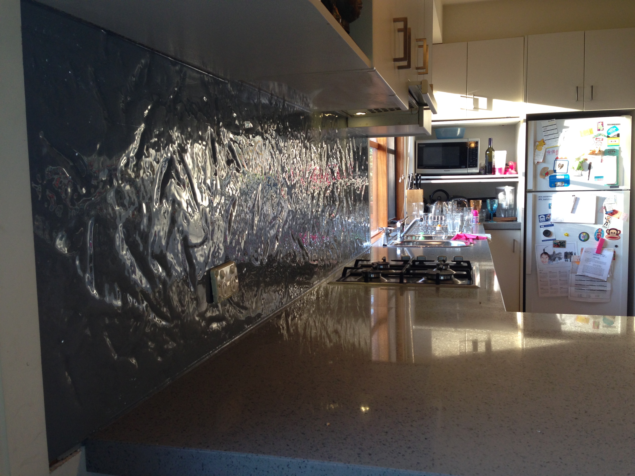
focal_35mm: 33
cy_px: 238
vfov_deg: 42.9
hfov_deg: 55.4
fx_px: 605
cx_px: 318
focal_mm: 4.12
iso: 80
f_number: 2.4
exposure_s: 1/60
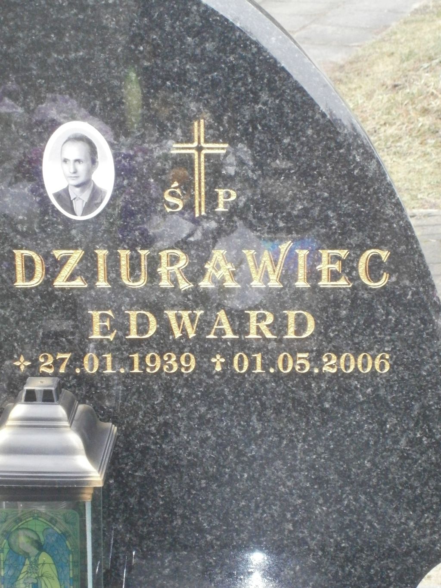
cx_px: 220
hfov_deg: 14.6
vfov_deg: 19.4
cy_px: 294
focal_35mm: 101
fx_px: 1715
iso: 800
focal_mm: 17.8
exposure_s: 1/80
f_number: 5.4
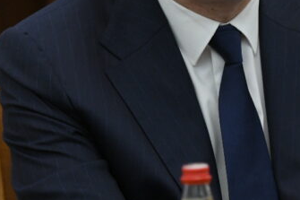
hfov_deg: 5.0
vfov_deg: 3.3
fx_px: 3440
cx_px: 238
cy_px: 36
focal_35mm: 413
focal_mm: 135
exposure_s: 1/200
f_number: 4
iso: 4000
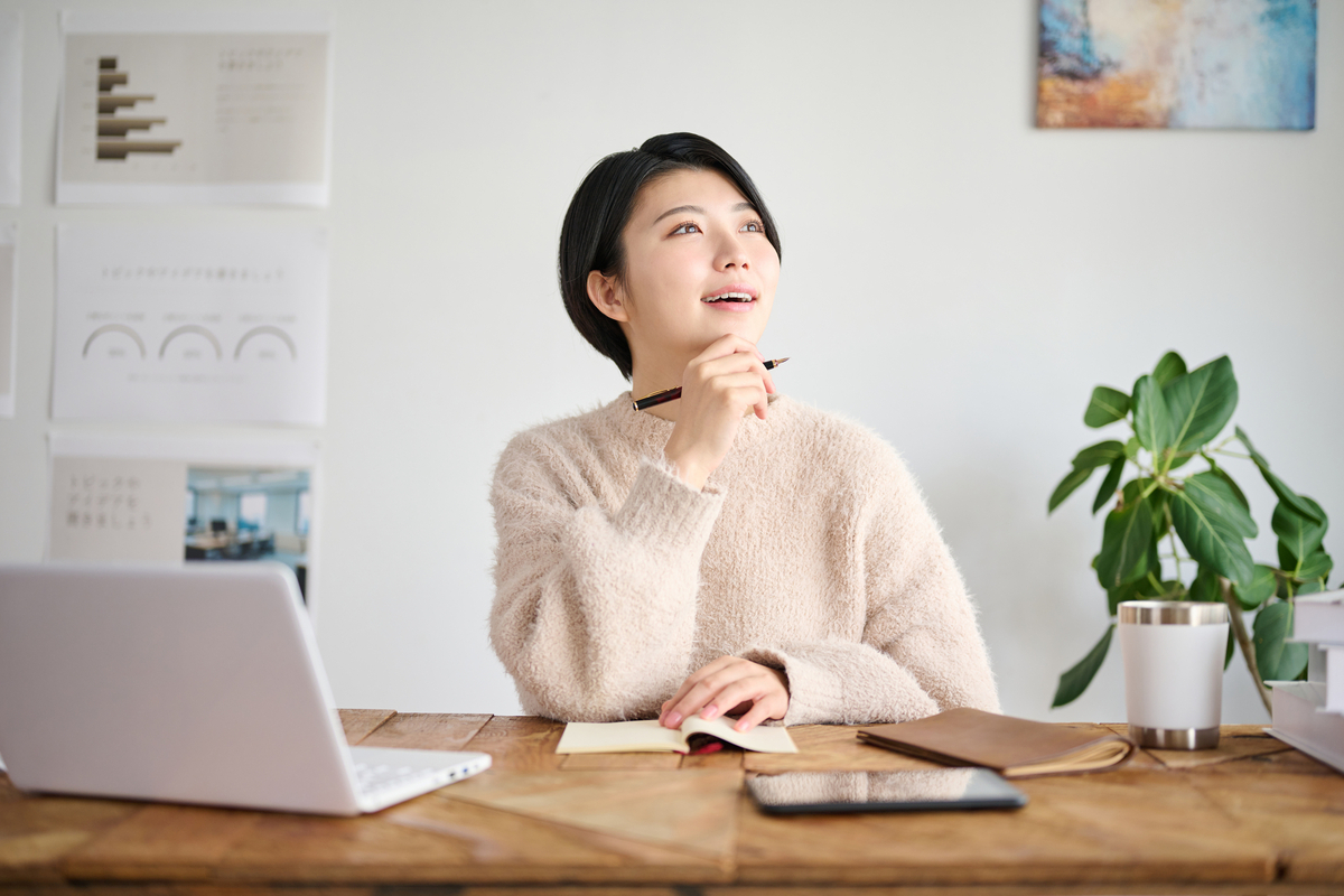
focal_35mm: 50
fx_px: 1867
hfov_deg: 39.6
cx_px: 672
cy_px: 448
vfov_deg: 27.0
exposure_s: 1/250
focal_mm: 50
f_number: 2
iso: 200
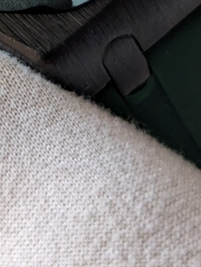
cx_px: 21
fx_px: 1251
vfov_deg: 11.7
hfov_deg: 9.1
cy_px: -134
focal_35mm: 162
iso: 200
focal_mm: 6.81
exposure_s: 1/210
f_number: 1.85
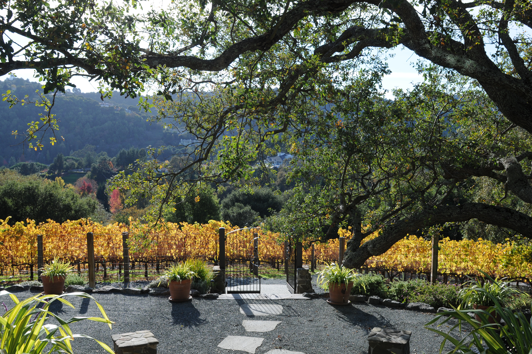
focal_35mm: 36
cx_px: 266
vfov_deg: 36.8
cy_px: 177
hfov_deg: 53.2
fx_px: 531
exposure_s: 1/250
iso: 200
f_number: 8
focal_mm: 24
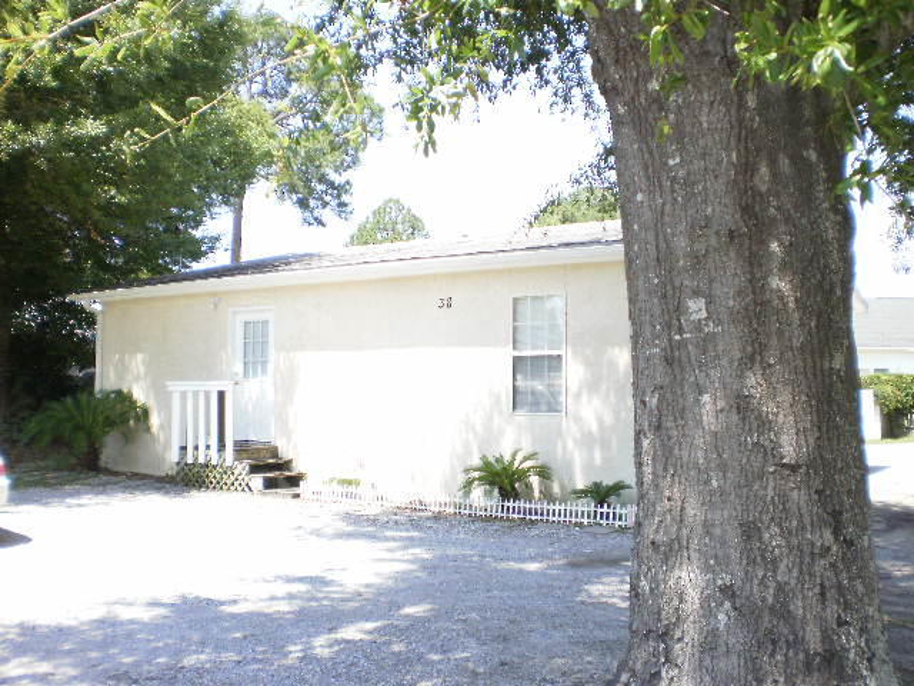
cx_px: 457
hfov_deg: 49.0
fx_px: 1003
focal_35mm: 38
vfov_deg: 37.7
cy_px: 343
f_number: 3.1
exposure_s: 1/250
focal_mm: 6.3
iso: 100
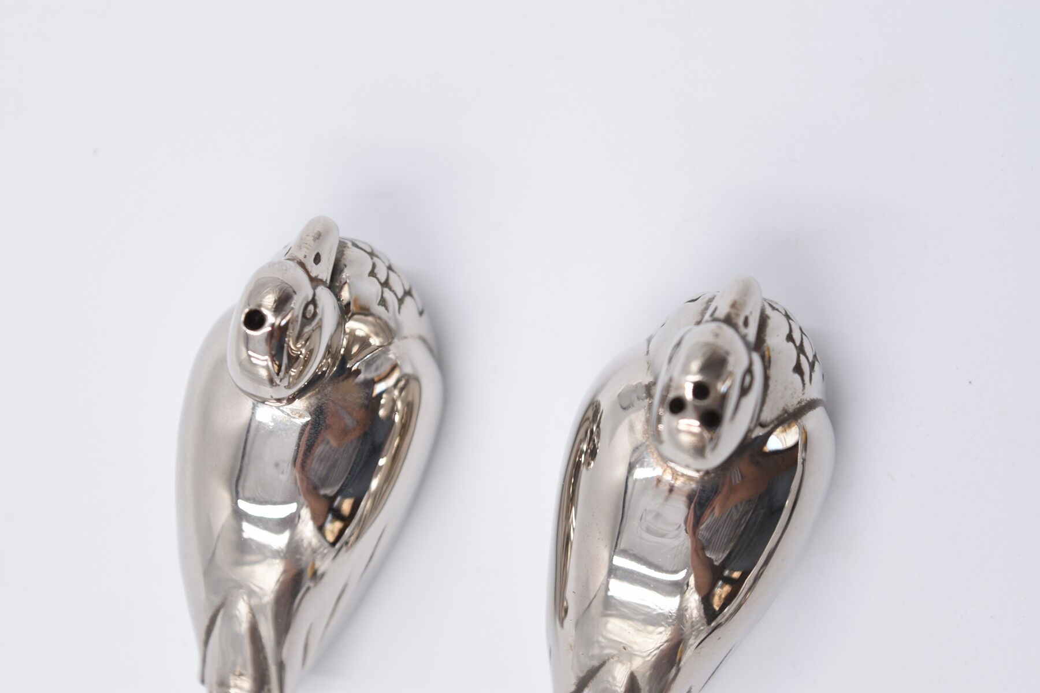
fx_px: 2080
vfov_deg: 18.9
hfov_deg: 28.1
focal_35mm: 72
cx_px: 520
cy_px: 346
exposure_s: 1/100
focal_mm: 48
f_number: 5.6
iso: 160
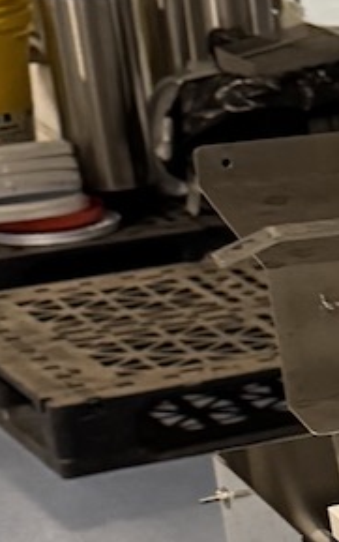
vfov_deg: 12.1
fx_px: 2494
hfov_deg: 6.7
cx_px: 1150
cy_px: 623
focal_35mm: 169
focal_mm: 6.76
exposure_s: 1/59
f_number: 1.78
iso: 800
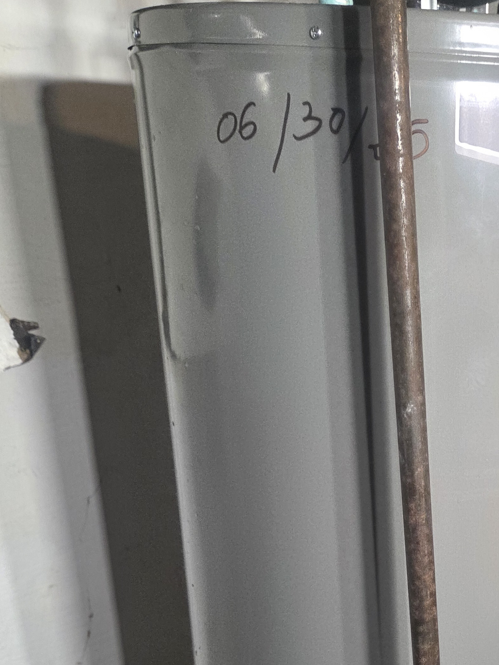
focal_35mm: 44
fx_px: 846
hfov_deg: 31.0
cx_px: 469
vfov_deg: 41.4
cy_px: 515
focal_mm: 5.4
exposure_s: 1/120
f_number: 1.8
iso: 250
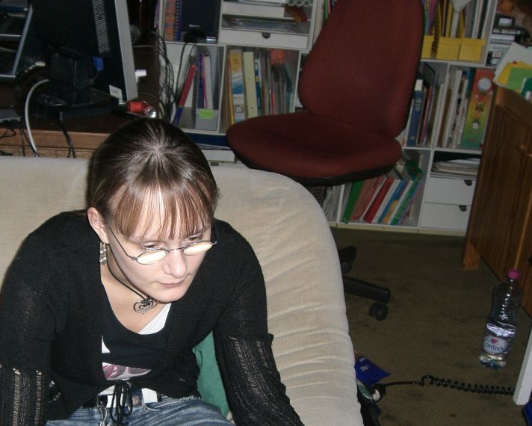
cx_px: 168
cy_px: 308
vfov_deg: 25.2
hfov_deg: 31.1
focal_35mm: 60
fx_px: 945
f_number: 2.7
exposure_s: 1/60
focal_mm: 6.2
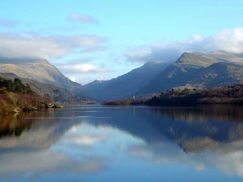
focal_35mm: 82
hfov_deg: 23.8
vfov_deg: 18.0
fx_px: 575
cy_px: 91
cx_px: 122
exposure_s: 1/640
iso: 80
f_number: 3.8
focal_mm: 12.2
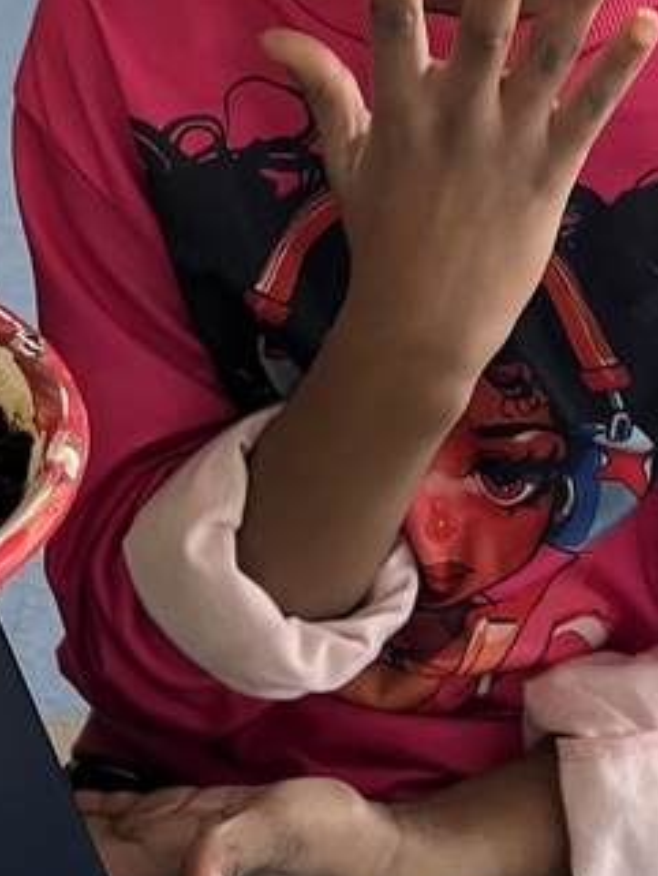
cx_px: 374
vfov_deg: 22.8
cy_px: 38
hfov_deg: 17.8
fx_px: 2102
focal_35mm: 83
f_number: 1.5
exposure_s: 1/60
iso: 200
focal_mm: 5.7
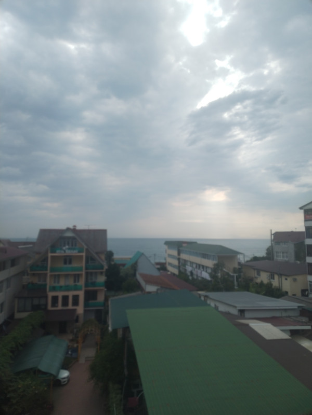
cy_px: 208
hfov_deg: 53.1
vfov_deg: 67.3
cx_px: 156
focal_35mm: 26
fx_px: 312
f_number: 1.8
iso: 100
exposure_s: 1/993
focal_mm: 4.75
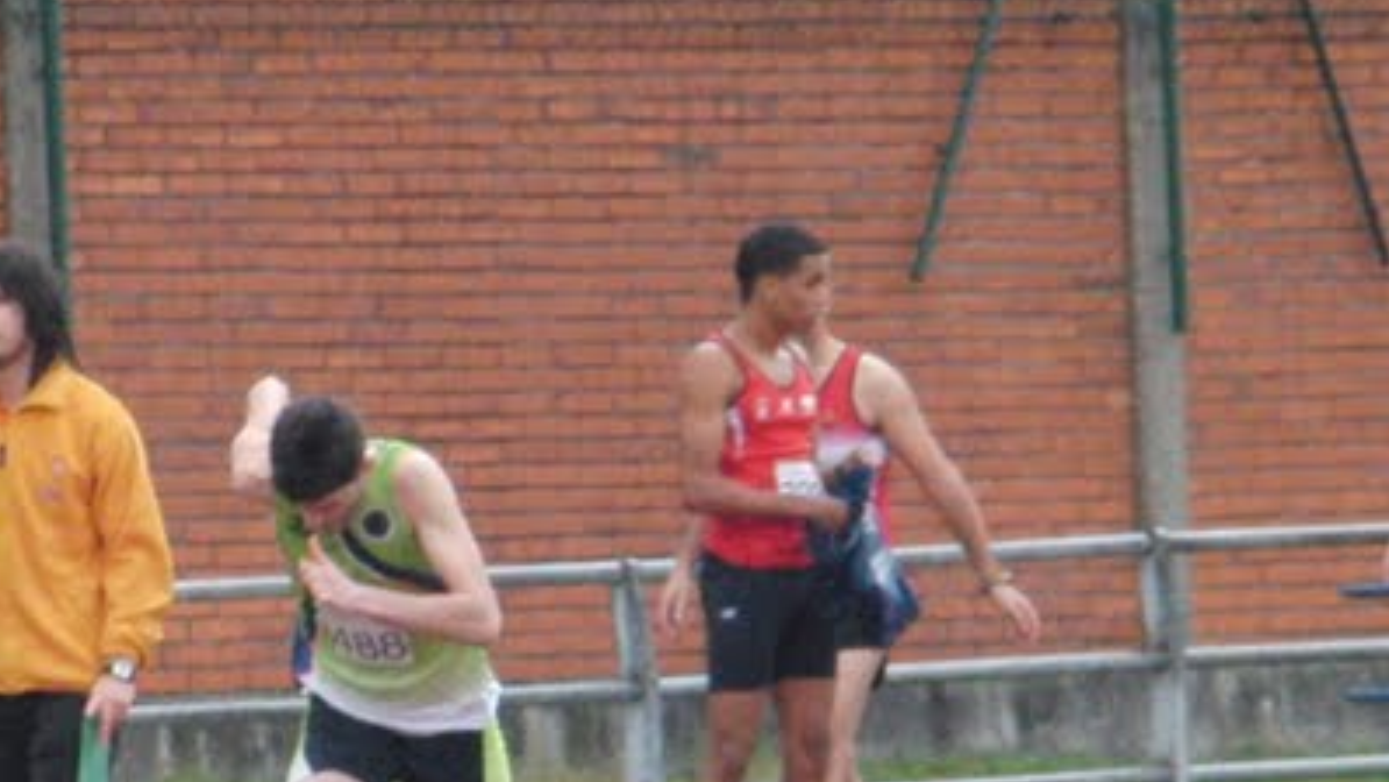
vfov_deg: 1.6
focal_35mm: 763
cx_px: 555
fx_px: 28106
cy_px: 702
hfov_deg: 2.8
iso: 400
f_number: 4.5
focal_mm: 48.1
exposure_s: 1/320
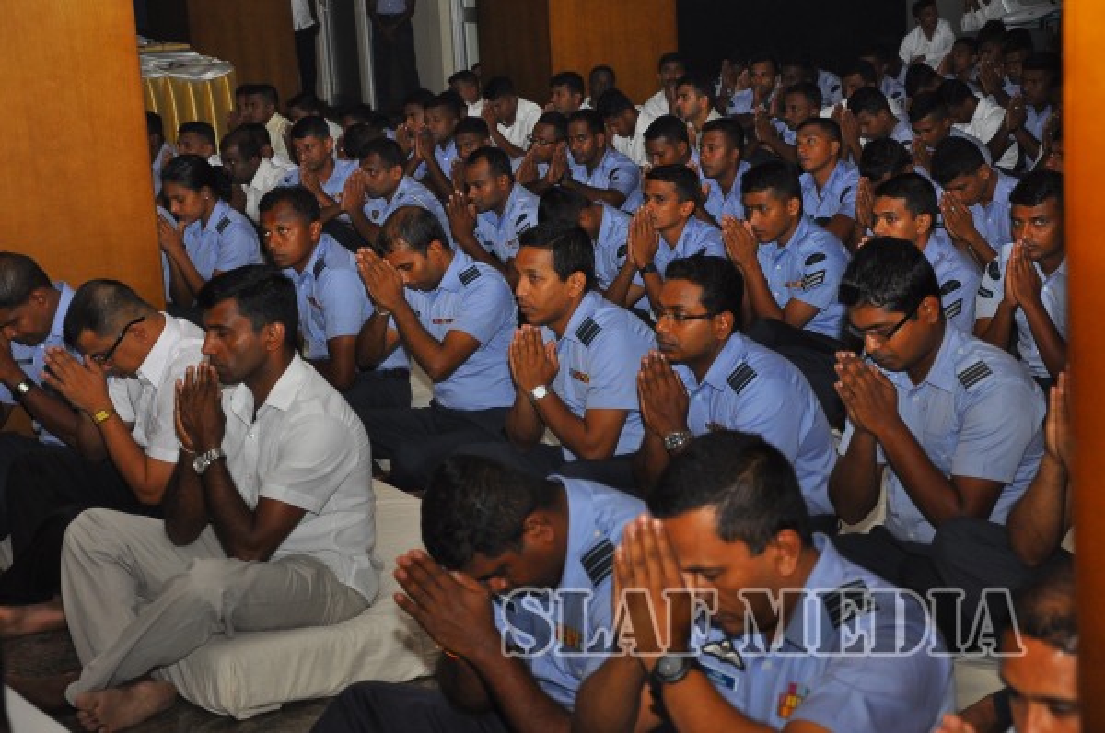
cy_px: 366
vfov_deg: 18.1
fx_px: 2298
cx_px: 552
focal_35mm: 75
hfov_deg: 27.0
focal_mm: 50
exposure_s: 1/160
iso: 640
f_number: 5
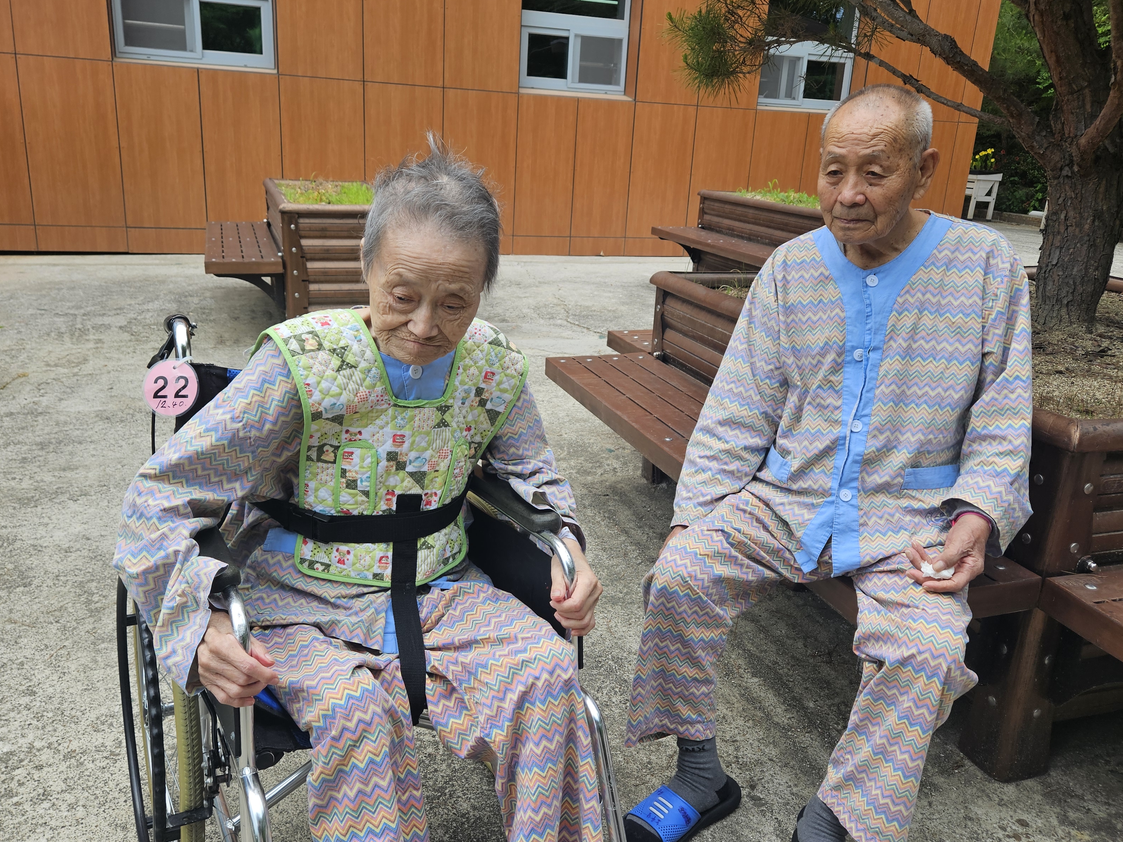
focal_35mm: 29
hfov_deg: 61.7
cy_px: 419
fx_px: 941
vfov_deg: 48.2
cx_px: 564
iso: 40
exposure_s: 1/1321
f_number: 1.8
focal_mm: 5.4
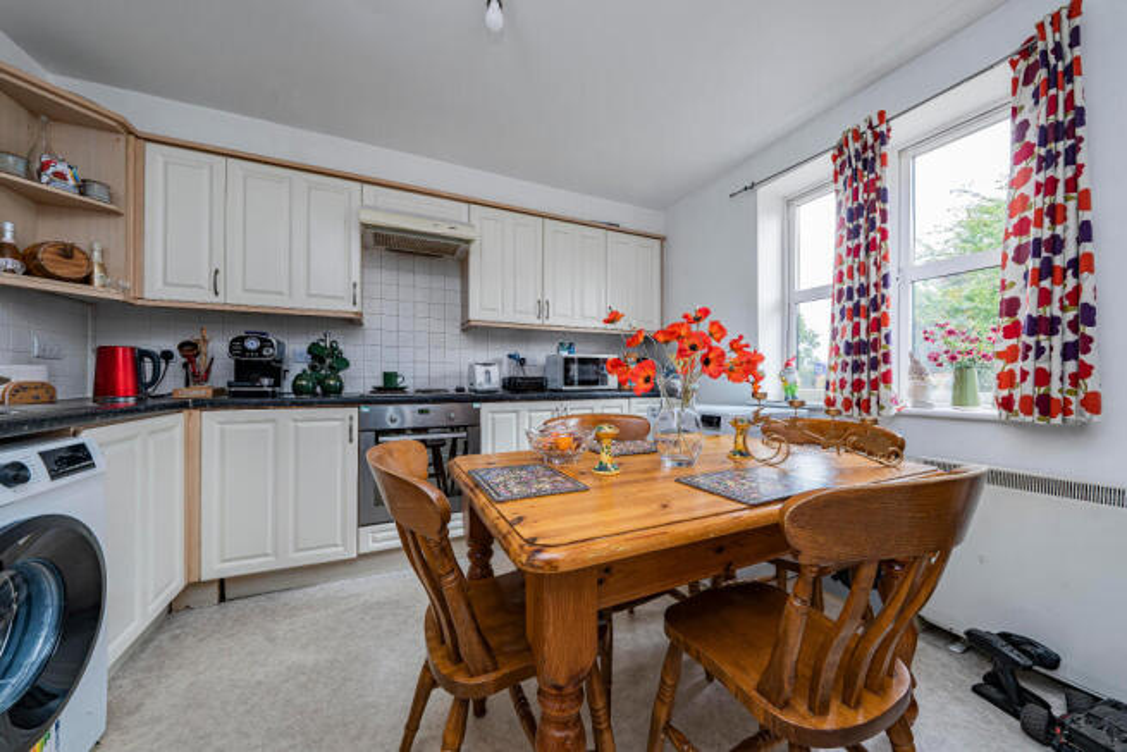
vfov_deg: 90.0
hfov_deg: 112.6
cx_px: 564
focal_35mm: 12
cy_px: 376
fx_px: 376
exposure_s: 1/20
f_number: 9
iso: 320
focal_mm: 12
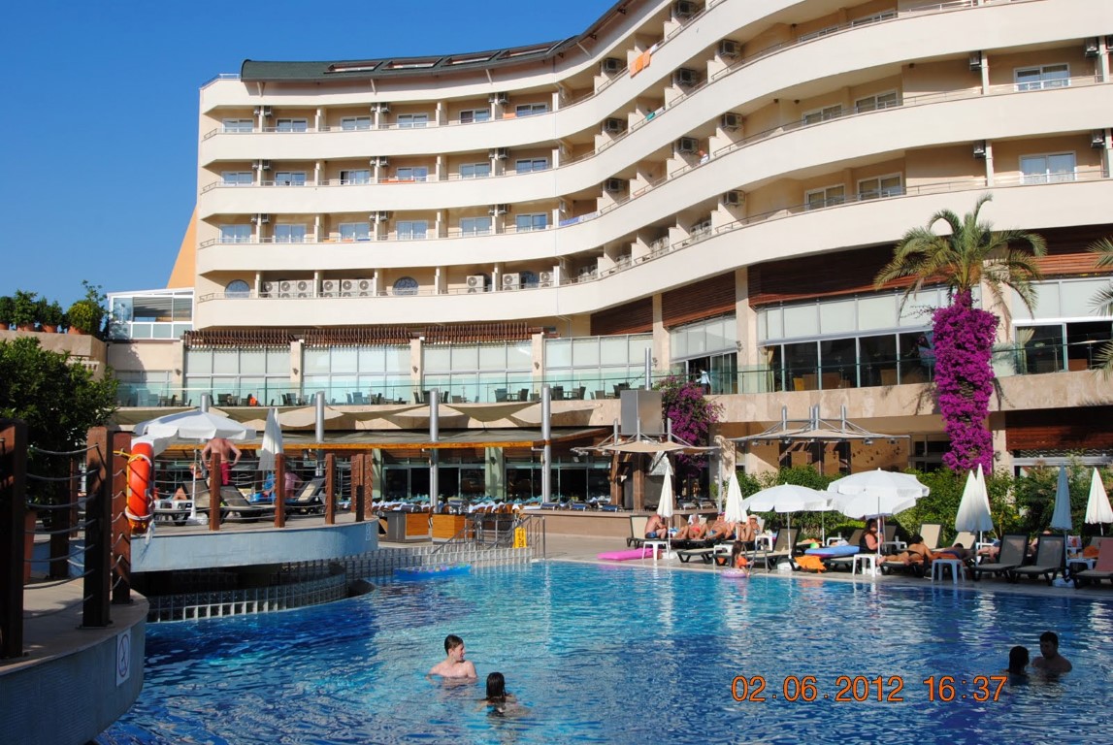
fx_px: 1114
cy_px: 372
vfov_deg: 37.0
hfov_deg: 53.1
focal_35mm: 36
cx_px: 556
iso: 100
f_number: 8
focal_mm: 24
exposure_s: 1/250
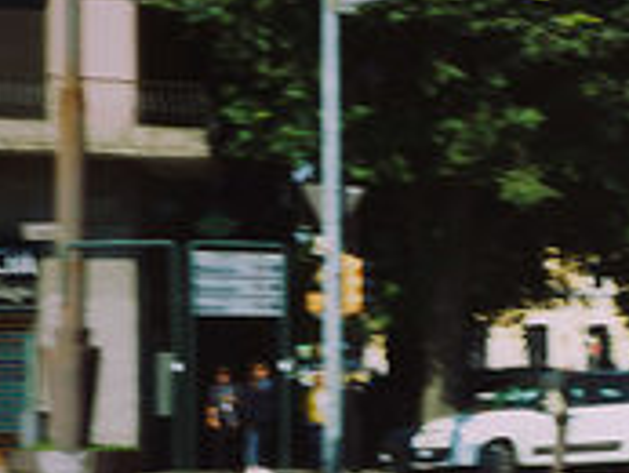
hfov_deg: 10.7
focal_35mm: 175
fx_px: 3176
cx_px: 1058
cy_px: 393
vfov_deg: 8.5
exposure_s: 1/30
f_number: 16
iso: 100
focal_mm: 35
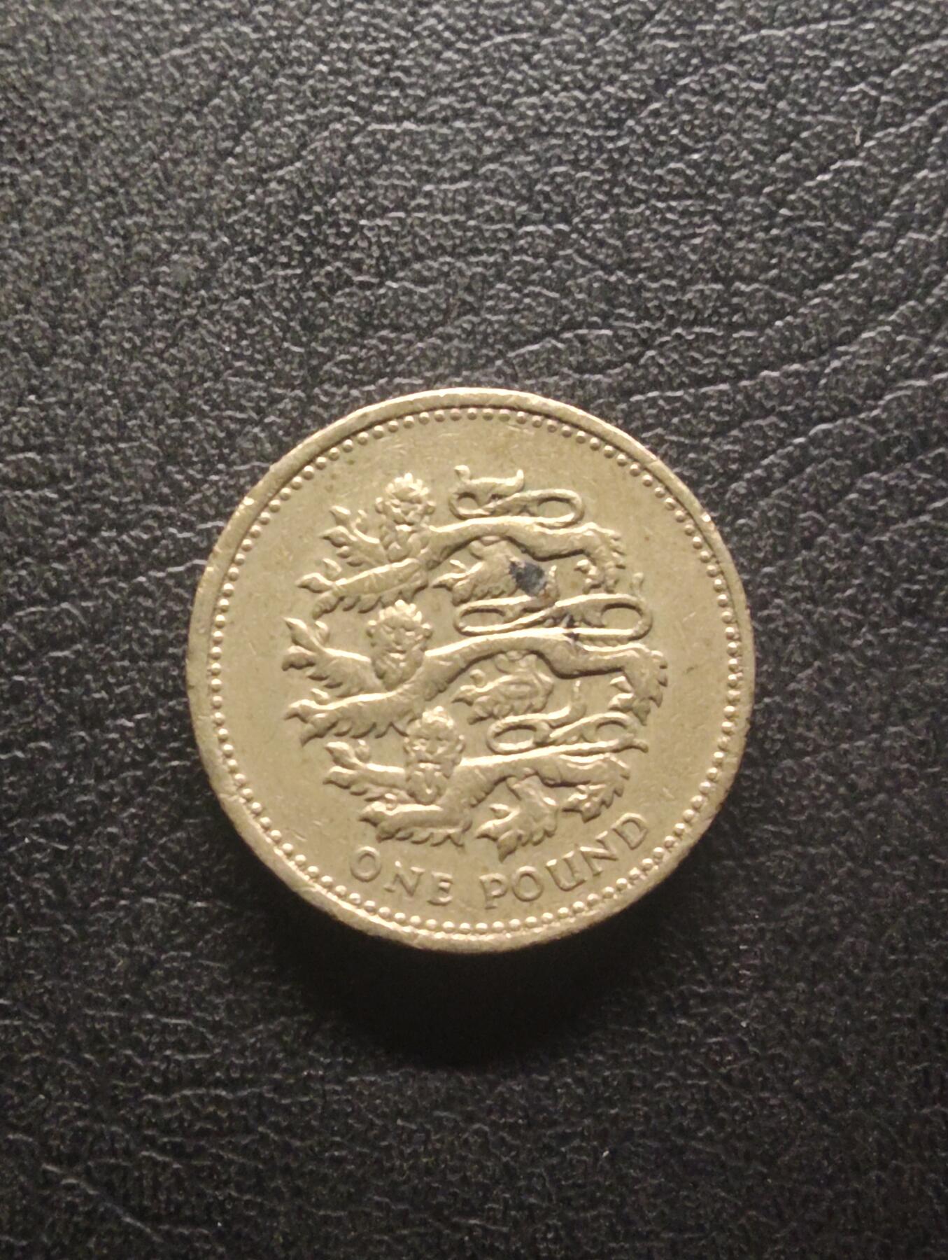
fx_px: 1821
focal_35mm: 50
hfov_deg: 29.2
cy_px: 630
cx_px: 474
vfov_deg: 38.1
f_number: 2.2
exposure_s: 1/33.3
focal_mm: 3.42
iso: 1250
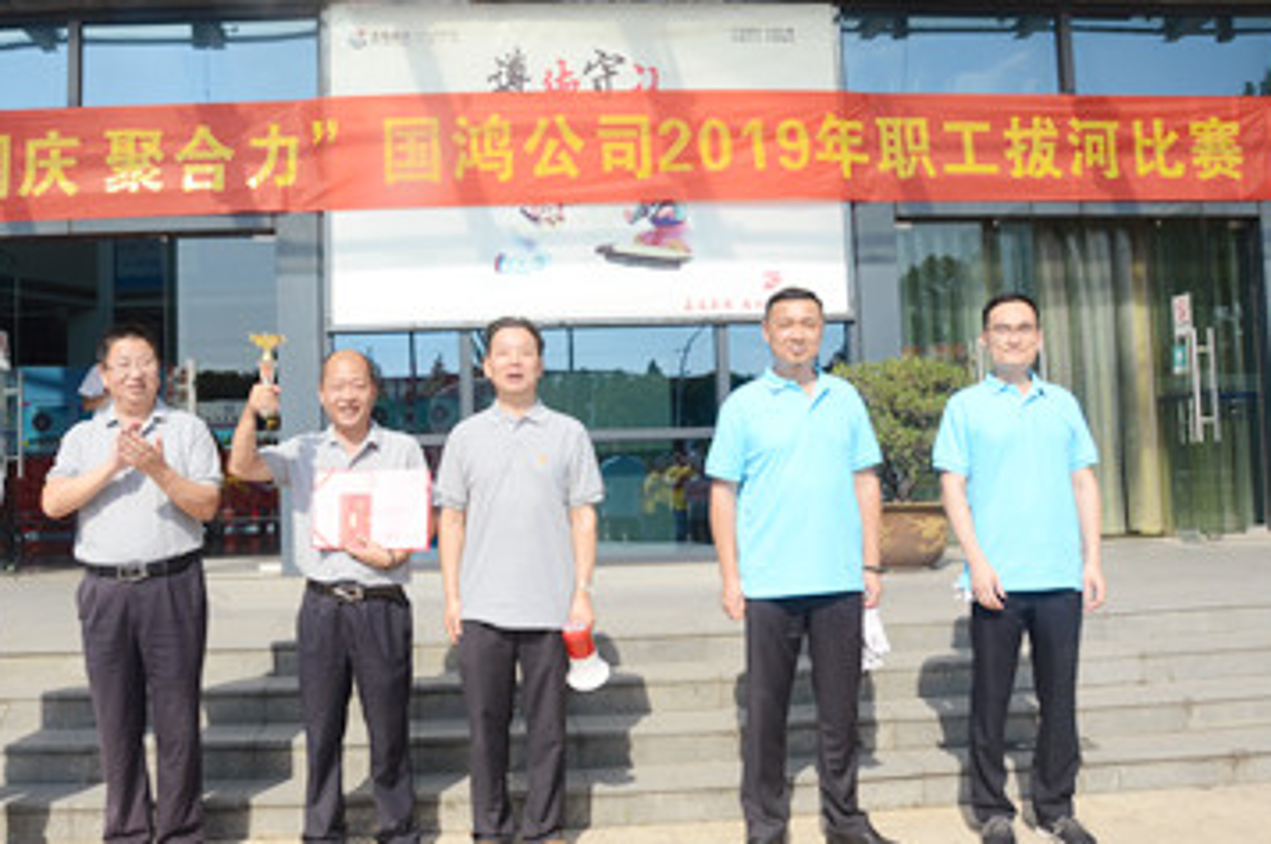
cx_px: 498
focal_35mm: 34
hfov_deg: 55.4
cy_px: 410
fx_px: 1199
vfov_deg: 38.8
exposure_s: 1/200
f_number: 11
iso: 200
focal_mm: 18
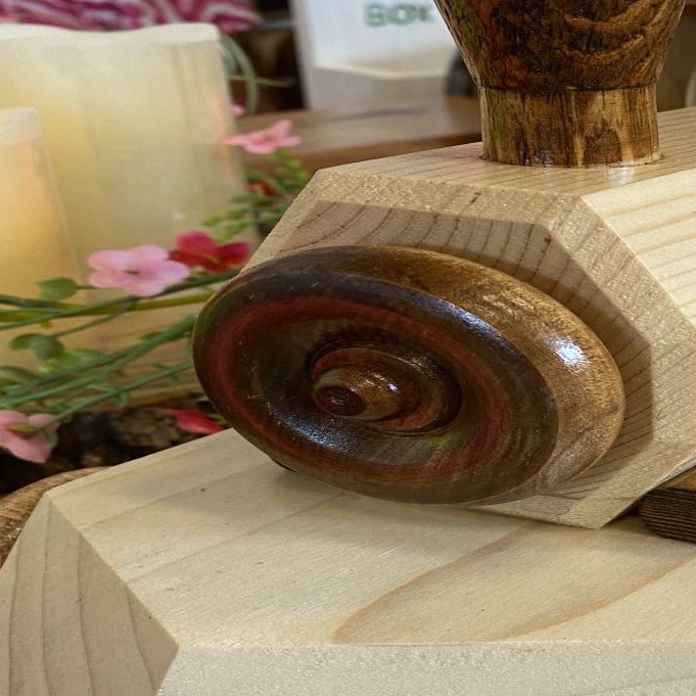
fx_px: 1228
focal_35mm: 54
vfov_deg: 31.6
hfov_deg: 29.3
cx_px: 714
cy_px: 392
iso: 64
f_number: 1.8
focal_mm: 4.25
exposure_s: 1/50
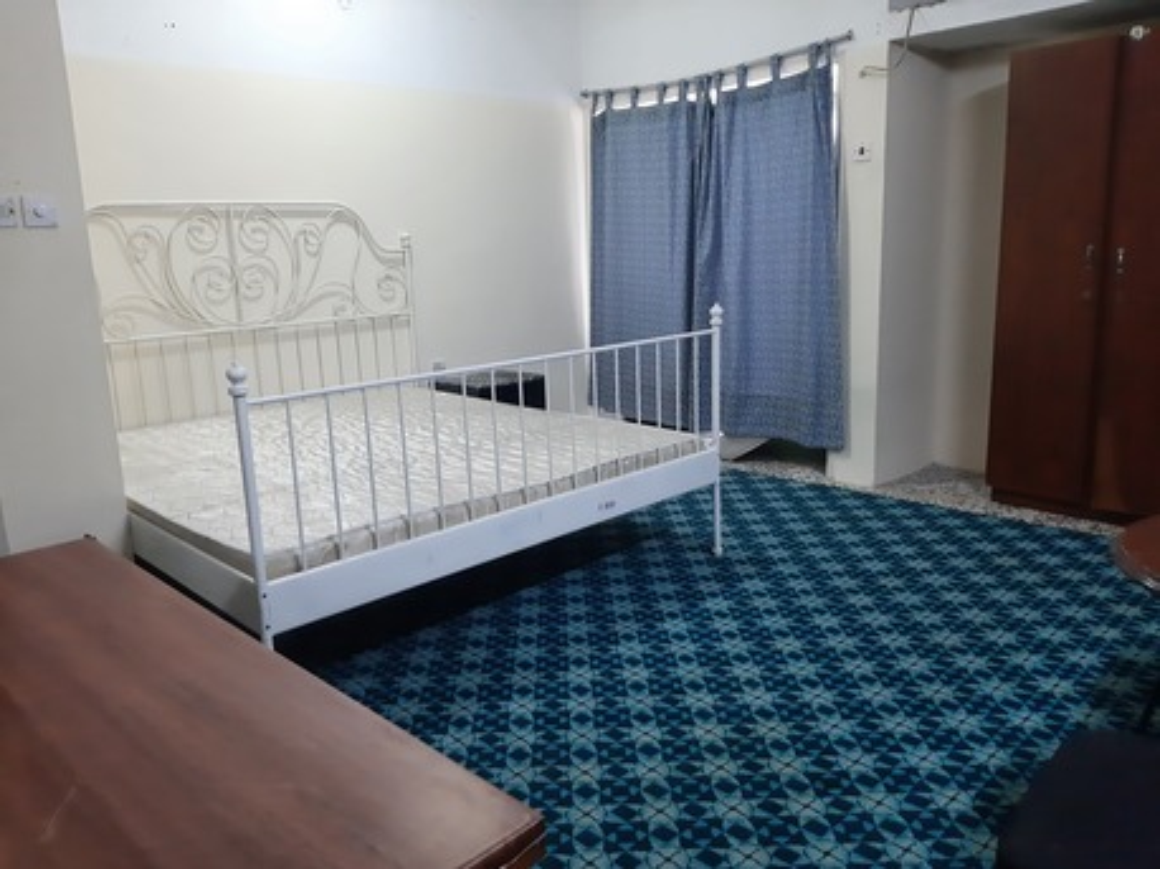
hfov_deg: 67.3
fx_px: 871
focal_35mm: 26
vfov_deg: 53.0
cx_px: 580
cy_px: 434
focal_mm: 3.93
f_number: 1.7
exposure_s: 1/50
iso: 400
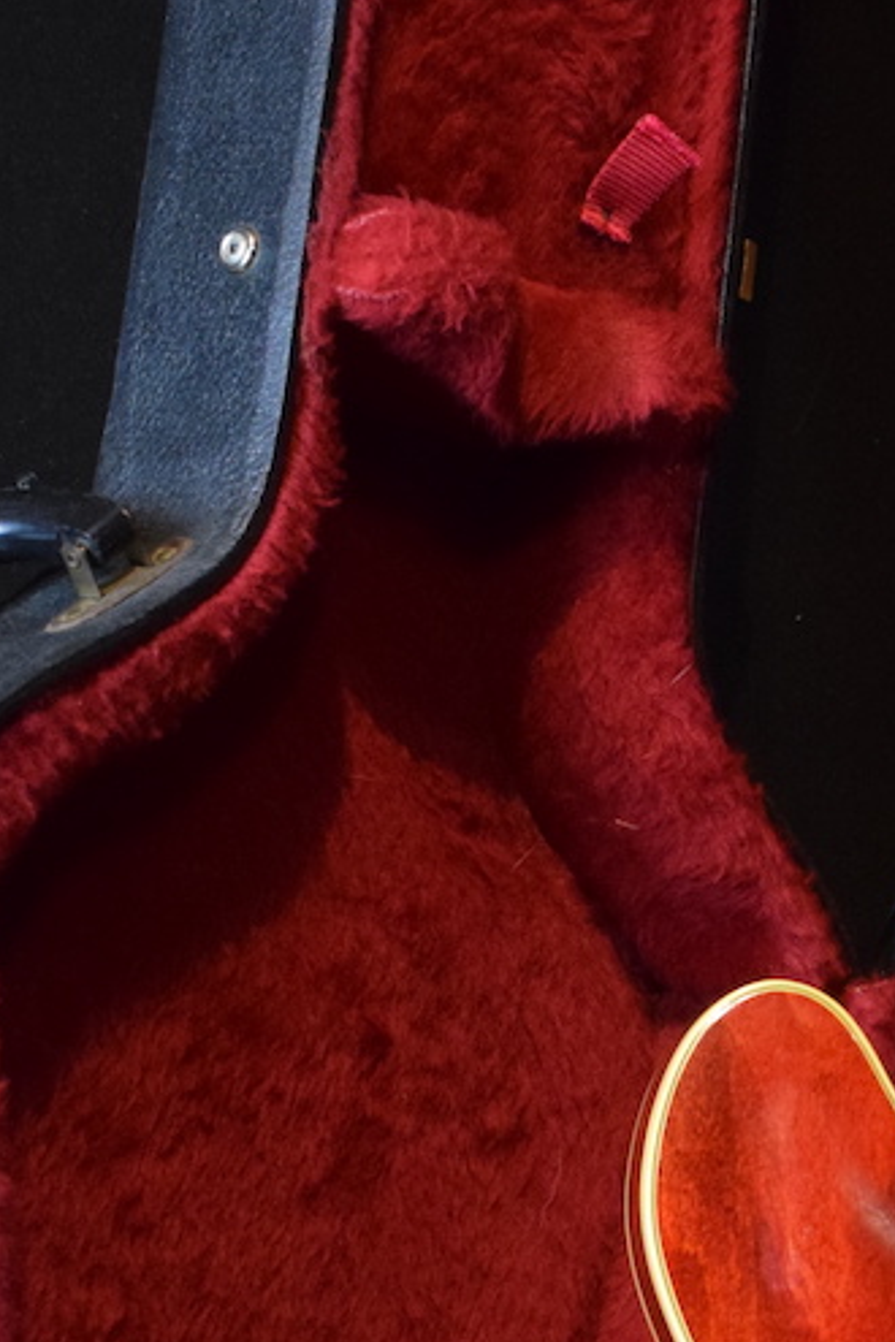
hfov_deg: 13.3
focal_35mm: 100
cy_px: 1022
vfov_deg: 20.2
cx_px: 1063
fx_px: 3729
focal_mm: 22
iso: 2500
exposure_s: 1/60
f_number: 3.8
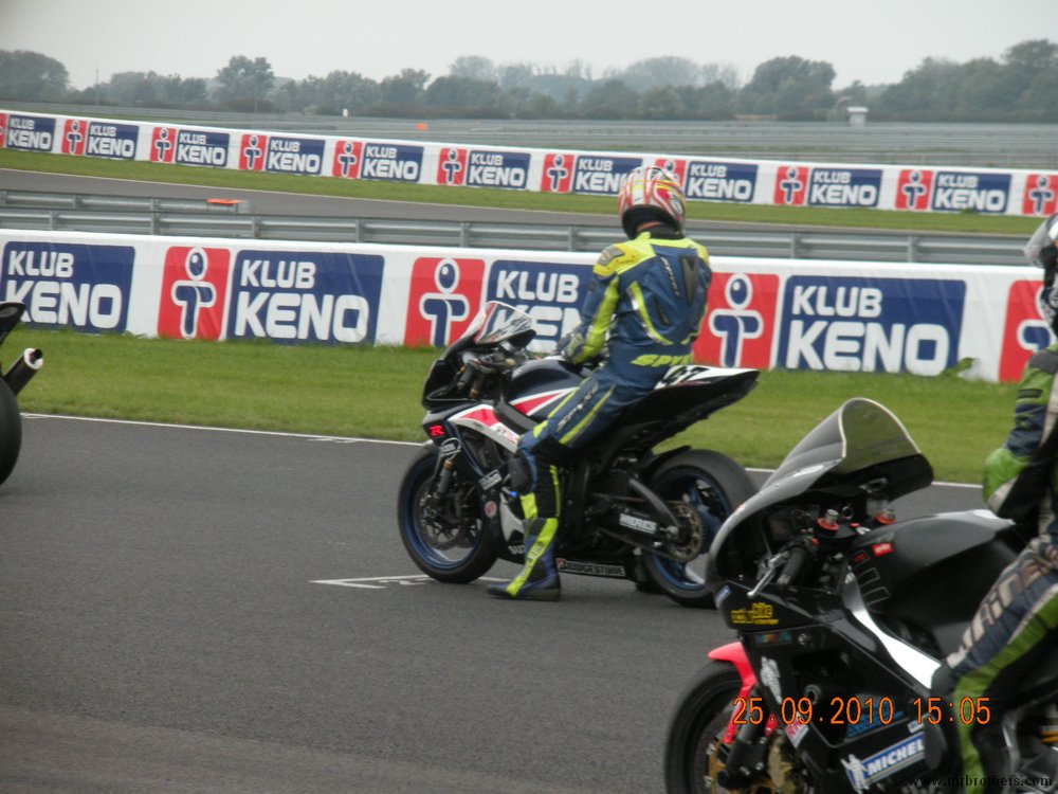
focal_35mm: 174
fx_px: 5318
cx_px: 529
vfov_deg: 8.5
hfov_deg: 11.4
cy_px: 397
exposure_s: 1/130
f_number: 5.6
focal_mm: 31.5
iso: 235
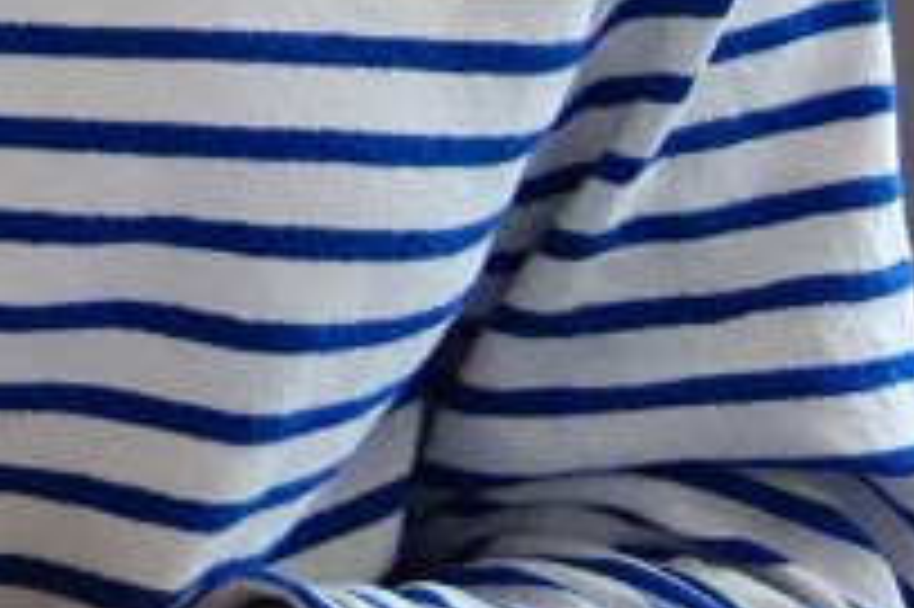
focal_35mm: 138
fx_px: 3501
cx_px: -1031
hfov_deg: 12.6
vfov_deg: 9.2
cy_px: -685
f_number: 1.8
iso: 3200
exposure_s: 1/2000
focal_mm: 10.4
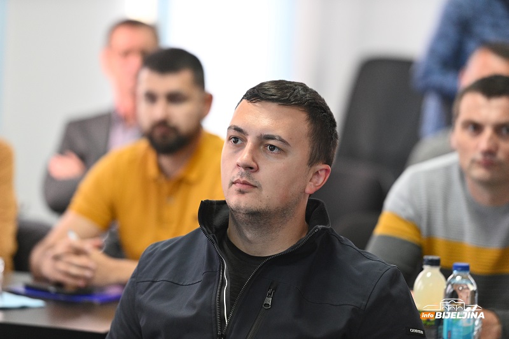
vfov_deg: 7.8
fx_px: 2472
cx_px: 254
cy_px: 170
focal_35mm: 175
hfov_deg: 11.8
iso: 2500
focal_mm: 175
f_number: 2.8
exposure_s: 1/320
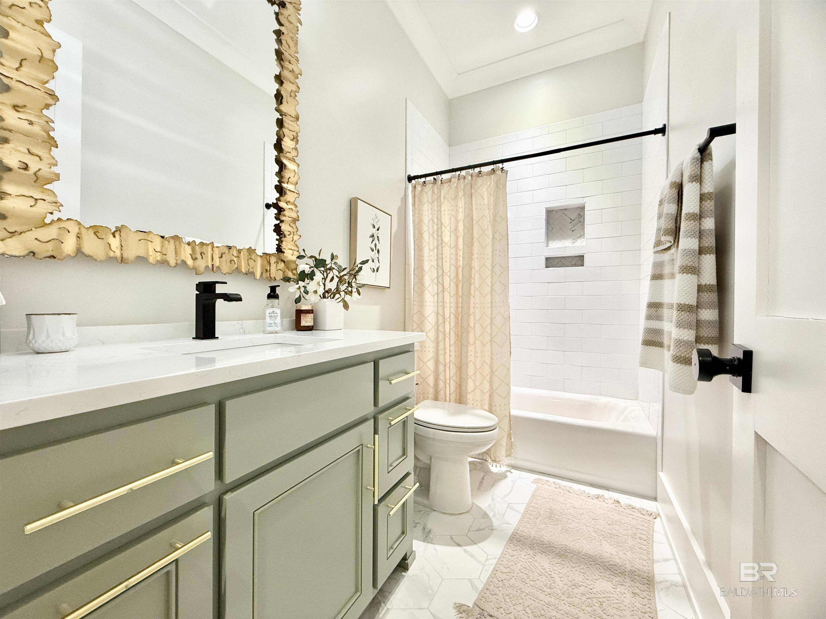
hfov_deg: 102.1
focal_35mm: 14
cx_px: 413
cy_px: 310
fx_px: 334
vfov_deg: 85.7
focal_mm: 2.22
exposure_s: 1/120
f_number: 2.2
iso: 200
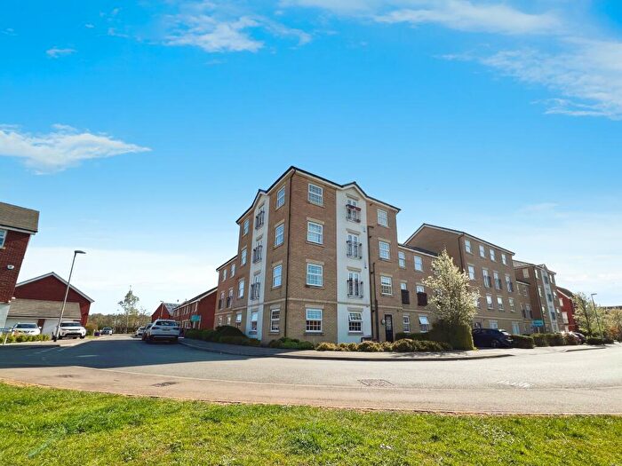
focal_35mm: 13
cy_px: 233
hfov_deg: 106.2
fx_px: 234
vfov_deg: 89.9
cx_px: 311
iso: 32
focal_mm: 1.57
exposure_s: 1/1783
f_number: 1.8
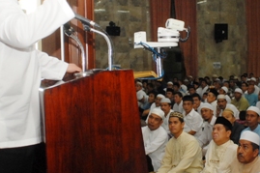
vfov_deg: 26.9
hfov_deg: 39.1
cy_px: 72
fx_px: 361
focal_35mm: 50
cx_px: 177
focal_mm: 20
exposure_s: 1/80
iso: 400
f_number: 2.8
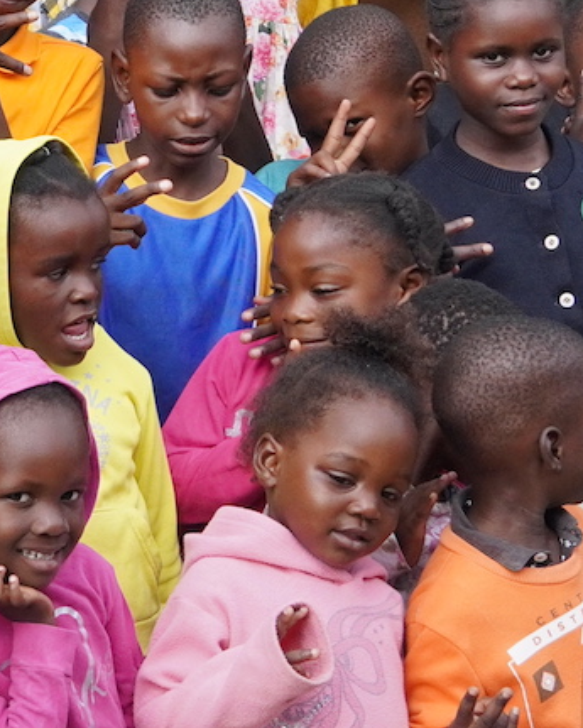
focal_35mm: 127
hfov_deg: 11.7
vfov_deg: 15.1
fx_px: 2738
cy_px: 279
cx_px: -237
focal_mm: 18
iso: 640
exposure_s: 1/640
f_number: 5
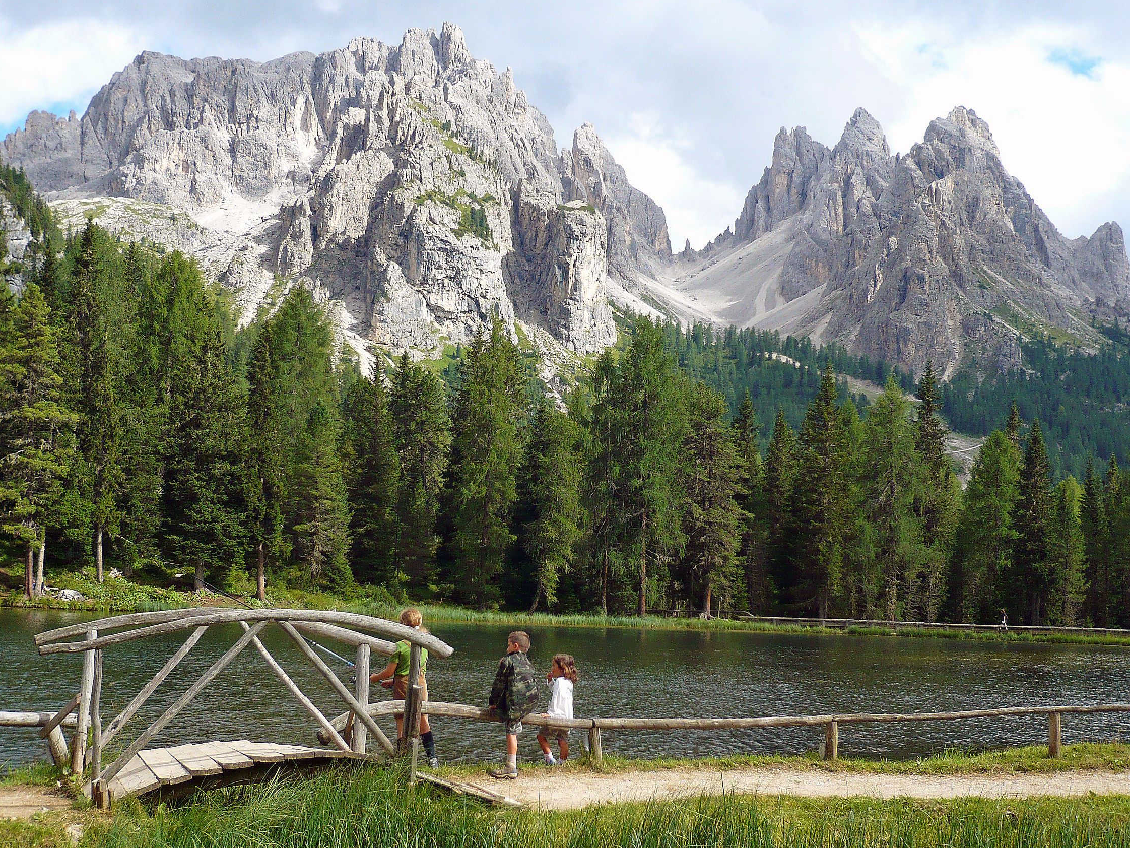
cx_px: 534
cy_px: 448
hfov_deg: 41.2
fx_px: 1502
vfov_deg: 31.5
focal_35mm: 46
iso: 100
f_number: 3.4
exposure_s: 1/500
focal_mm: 7
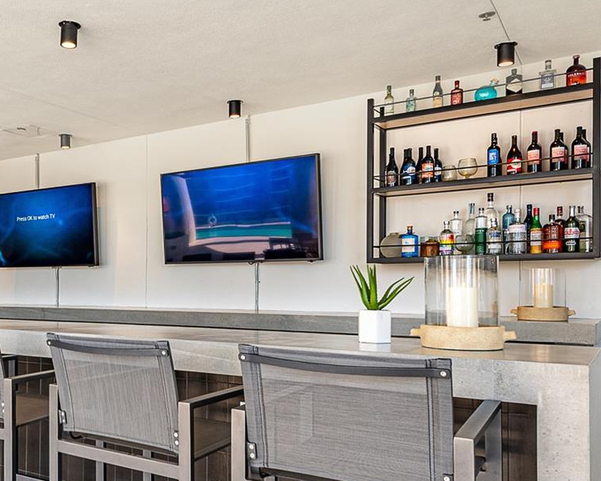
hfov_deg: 52.3
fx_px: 569
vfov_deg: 45.4
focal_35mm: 32
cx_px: 126
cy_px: 301
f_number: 8
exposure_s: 1/200
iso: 400
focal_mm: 16
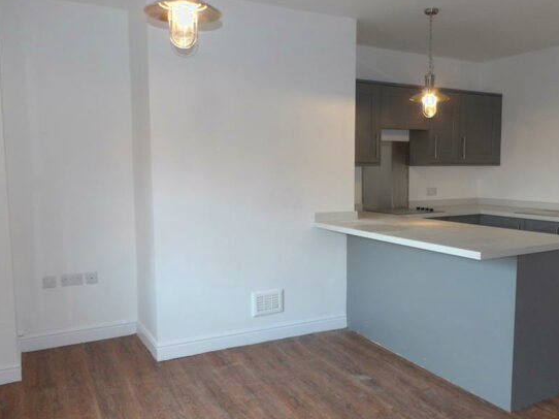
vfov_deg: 45.4
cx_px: 325
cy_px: 228
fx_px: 500
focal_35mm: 31
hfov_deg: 58.1
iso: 200
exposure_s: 1/15
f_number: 4.1
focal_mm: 4.3
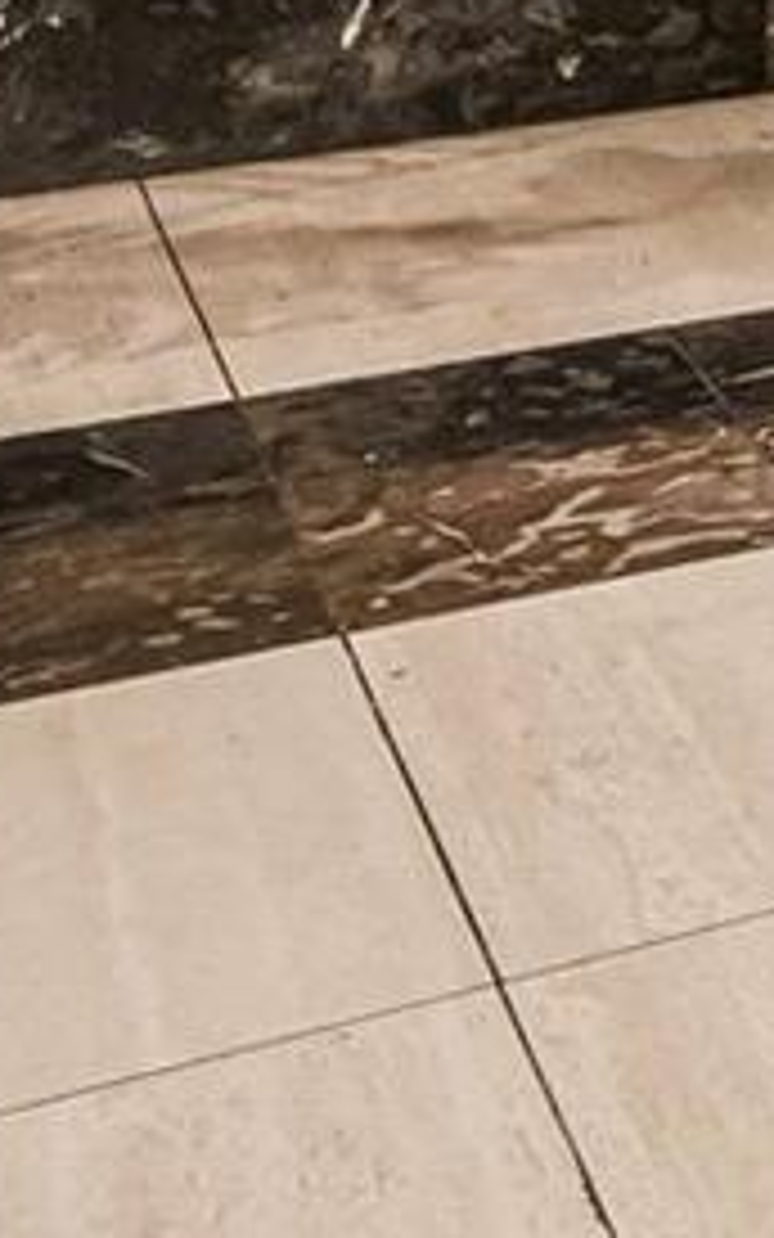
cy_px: -804
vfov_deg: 16.2
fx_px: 3846
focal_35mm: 114
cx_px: 3028
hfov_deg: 7.8
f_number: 8
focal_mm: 15
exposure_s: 1/13
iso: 800
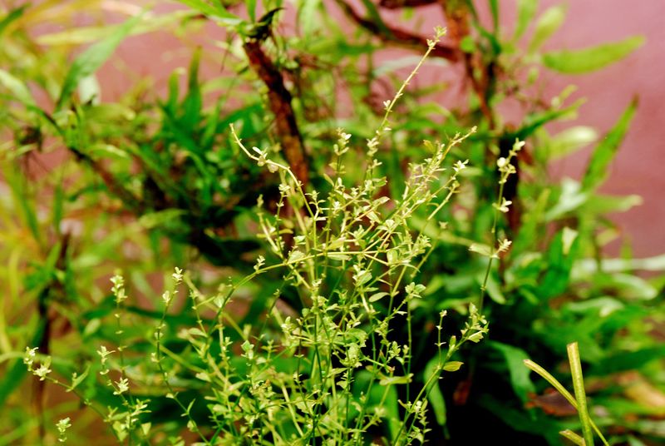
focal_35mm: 202
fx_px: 3746
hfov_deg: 10.1
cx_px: 332
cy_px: 223
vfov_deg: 6.8
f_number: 4
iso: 640
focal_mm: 135
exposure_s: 1/15
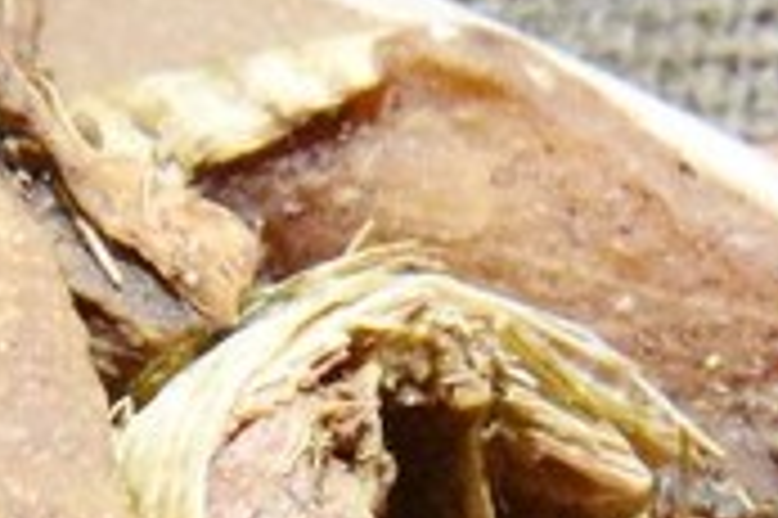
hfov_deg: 5.3
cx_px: 234
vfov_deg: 3.5
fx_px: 8377
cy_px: 910
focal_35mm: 388
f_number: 22
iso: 12800
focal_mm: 56
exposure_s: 1/250
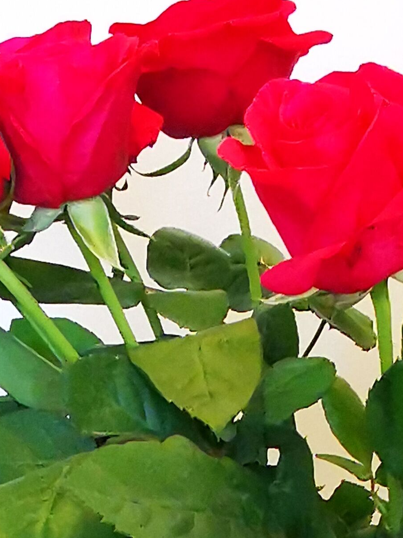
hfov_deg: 13.0
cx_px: 214
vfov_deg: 16.4
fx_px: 1771
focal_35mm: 114
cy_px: 686
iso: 640
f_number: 2.2
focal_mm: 2.35
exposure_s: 1/16.7
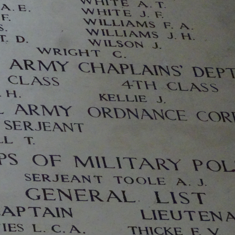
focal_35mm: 205
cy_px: 118
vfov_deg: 8.5
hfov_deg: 8.5
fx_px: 1575
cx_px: 88
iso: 2500
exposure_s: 1/200
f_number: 5.6
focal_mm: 29.57
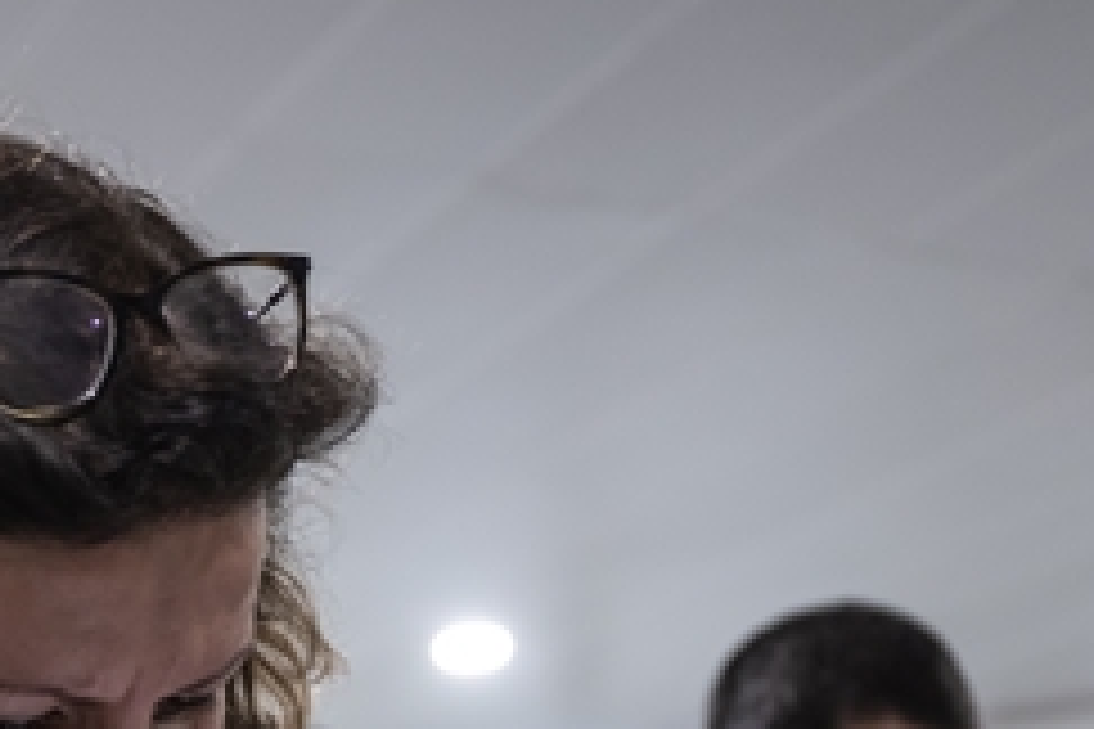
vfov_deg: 14.8
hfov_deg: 22.5
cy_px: 896
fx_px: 2704
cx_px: 171
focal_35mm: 89
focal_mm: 36
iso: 1250
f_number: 2.8
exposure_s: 1/60
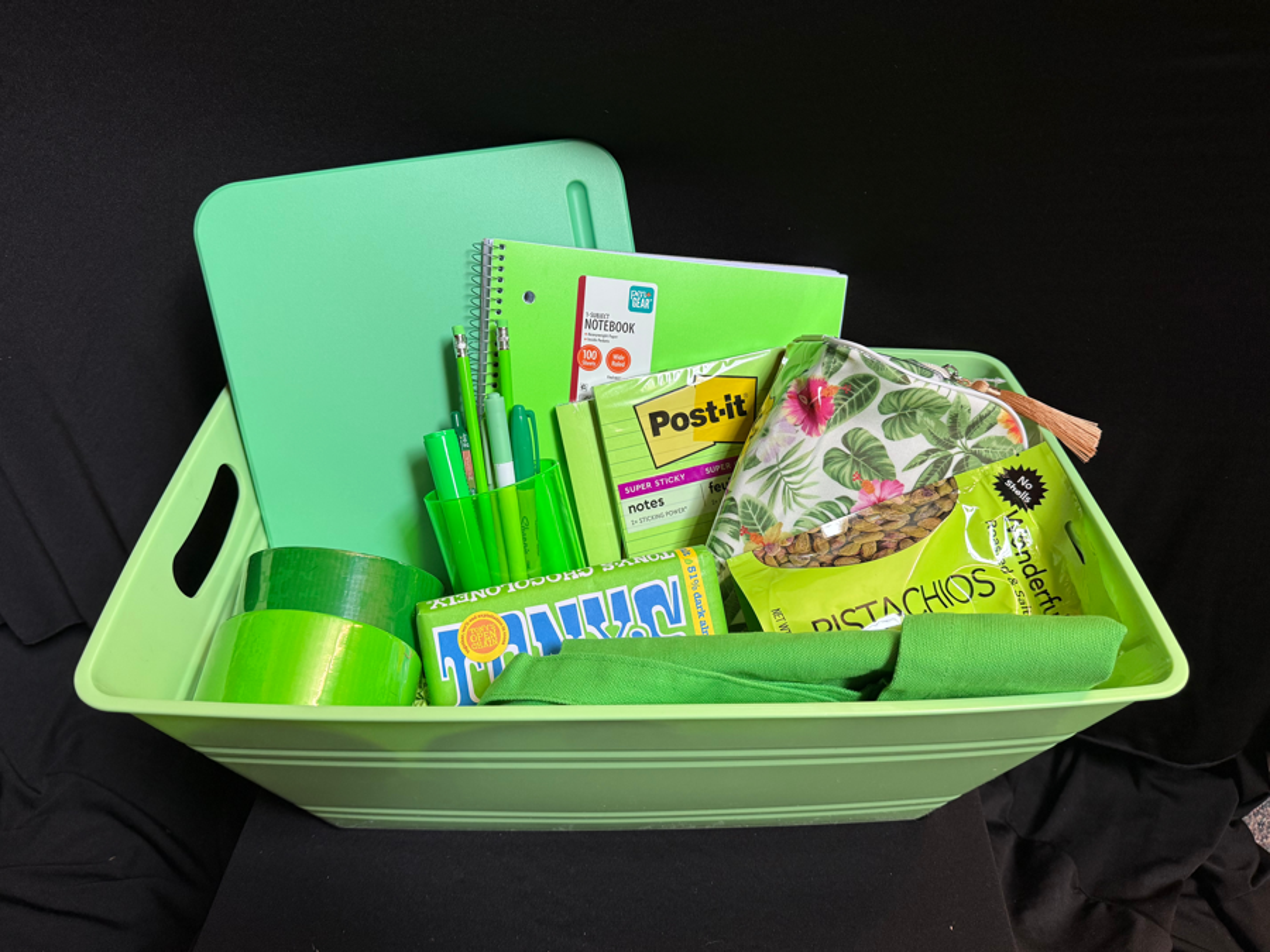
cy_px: 476
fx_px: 881
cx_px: 635
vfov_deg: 56.8
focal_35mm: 24
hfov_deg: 71.6
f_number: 1.78
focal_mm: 6.76
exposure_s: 1/70
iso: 200
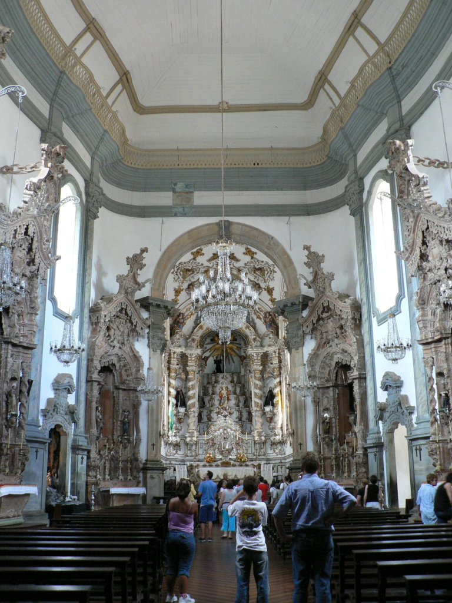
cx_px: 226
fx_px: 627
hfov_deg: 39.7
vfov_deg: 51.4
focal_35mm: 36
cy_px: 302
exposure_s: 1/8
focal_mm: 6
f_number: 2.8
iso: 200
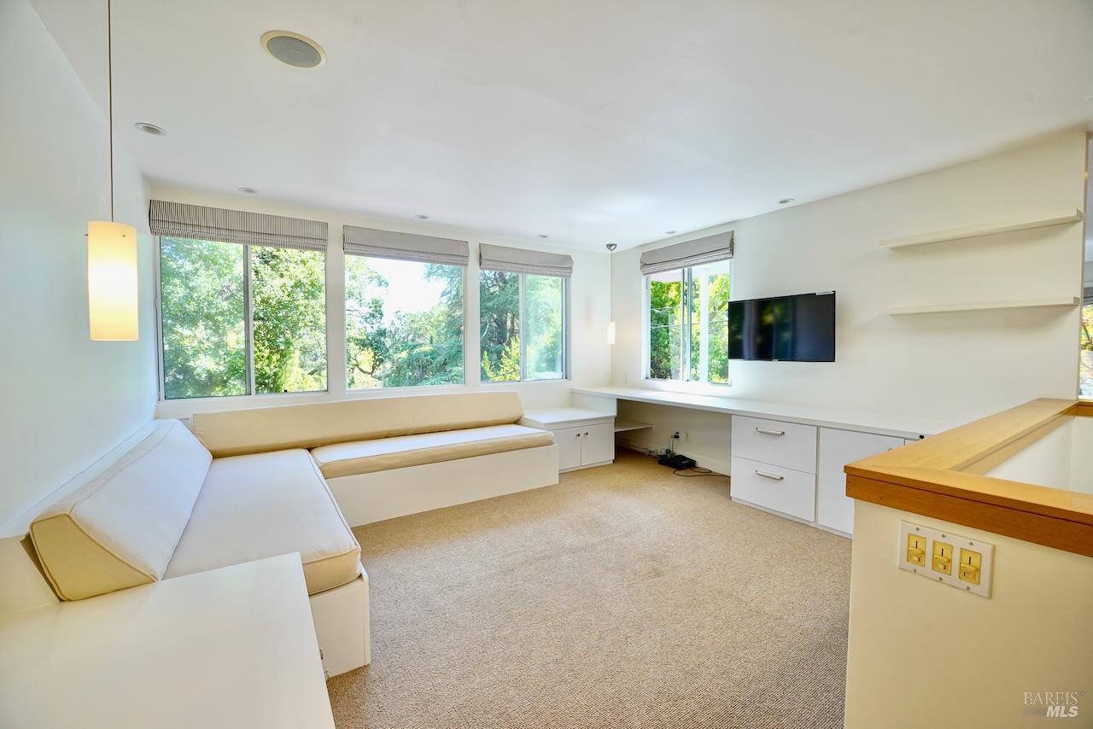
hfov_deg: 104.2
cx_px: 546
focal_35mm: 14
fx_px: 425
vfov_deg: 81.2
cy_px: 364
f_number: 9
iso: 1000
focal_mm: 14
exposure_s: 1/60
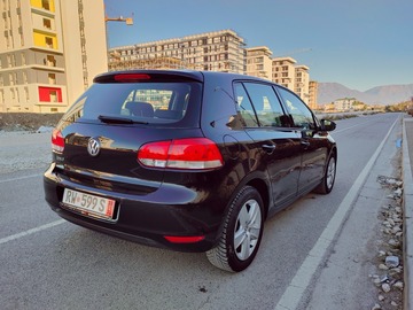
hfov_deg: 67.3
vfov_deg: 53.1
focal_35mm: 26
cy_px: 155
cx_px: 206
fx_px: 310
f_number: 1.8
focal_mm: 5.58
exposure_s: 1/467
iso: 50
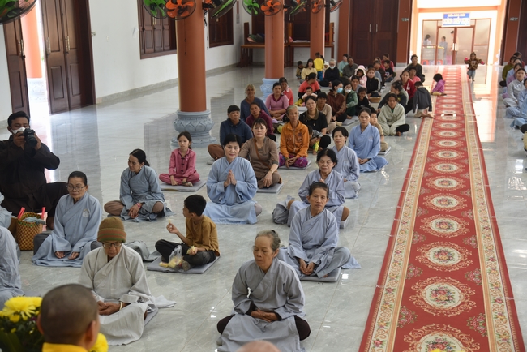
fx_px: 762
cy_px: 176
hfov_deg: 38.2
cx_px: 264
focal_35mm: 52
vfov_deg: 26.0
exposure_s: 1/60
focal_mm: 52
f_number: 4
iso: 640
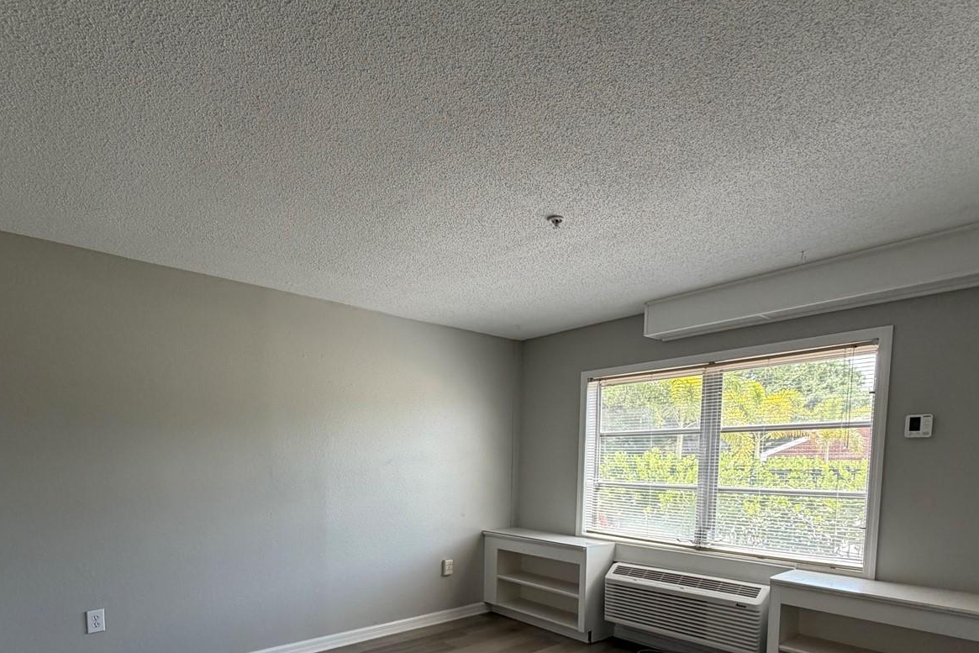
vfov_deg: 58.3
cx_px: 439
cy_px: 499
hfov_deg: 83.7
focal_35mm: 20
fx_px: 544
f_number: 2.2
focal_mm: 2.22
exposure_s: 1/121
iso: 125
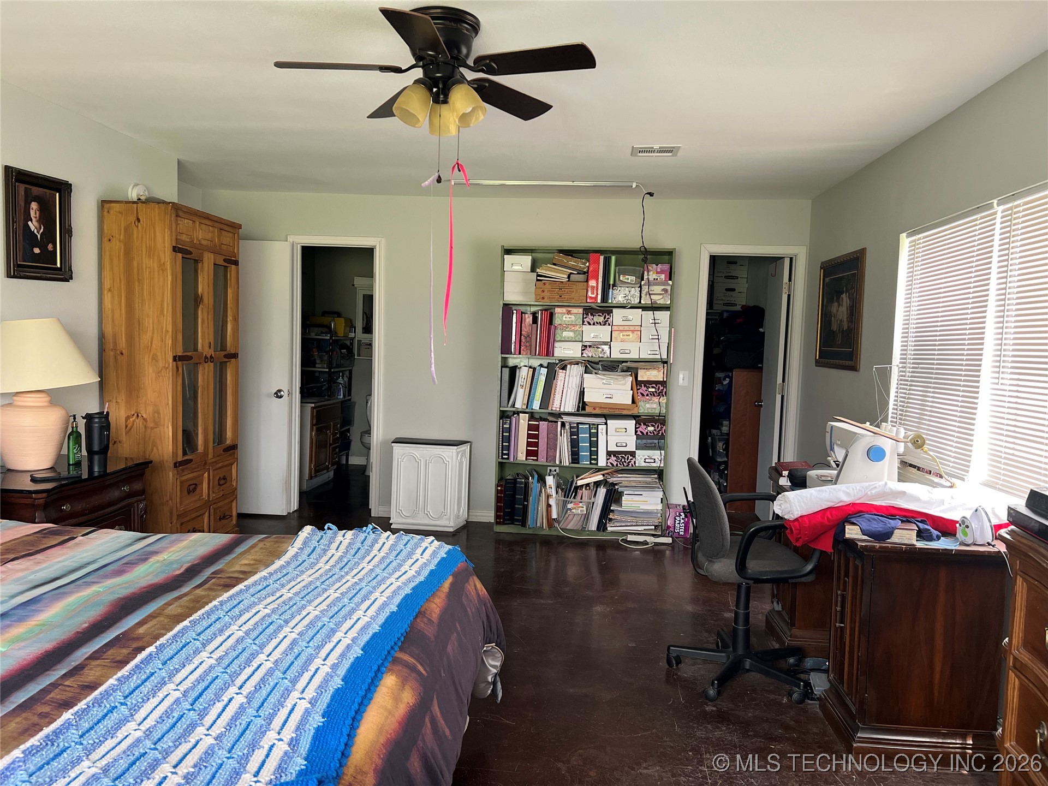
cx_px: 524
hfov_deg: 67.3
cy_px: 393
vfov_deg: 53.1
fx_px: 787
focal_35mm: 26
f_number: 1.5
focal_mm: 5.7
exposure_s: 1/109
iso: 125
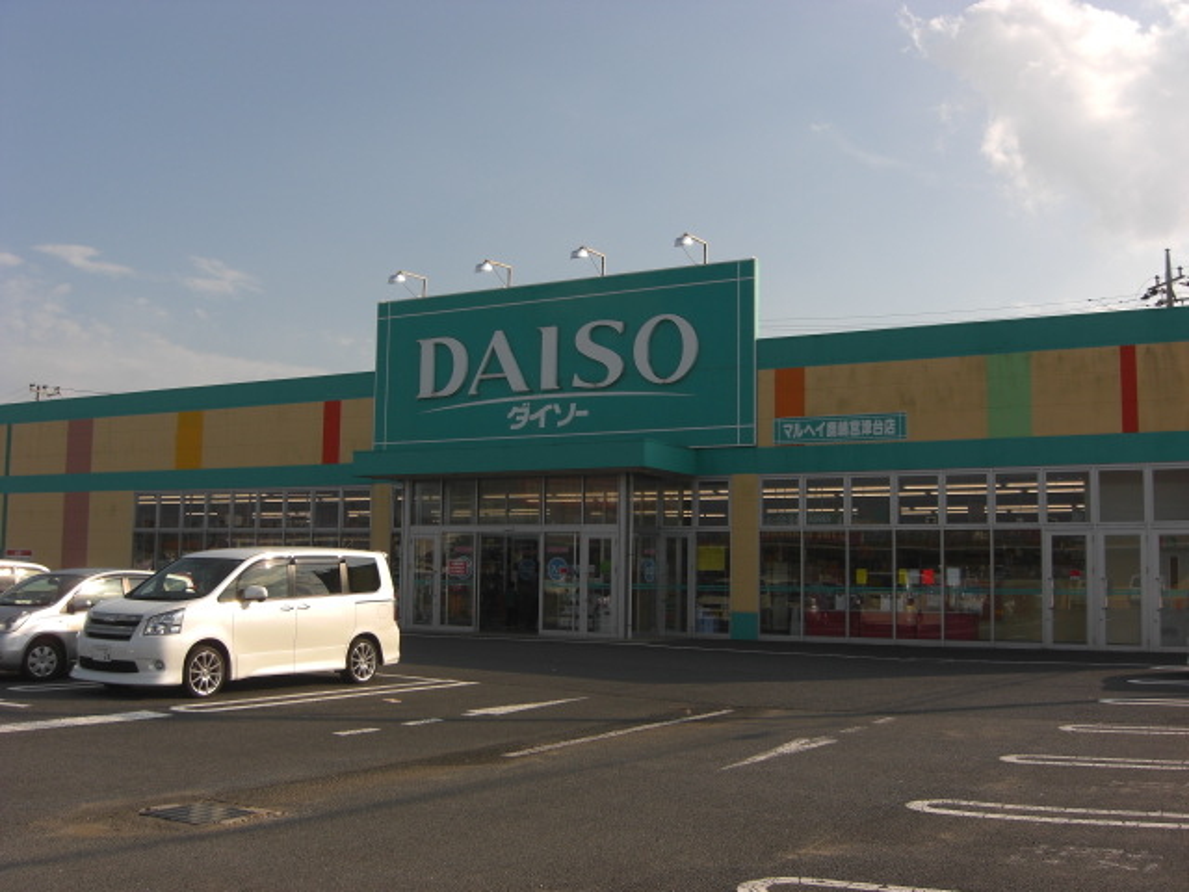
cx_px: 594
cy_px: 446
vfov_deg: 37.7
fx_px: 1305
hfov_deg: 49.0
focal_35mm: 38
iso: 80
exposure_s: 1/200
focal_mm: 7.9
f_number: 8
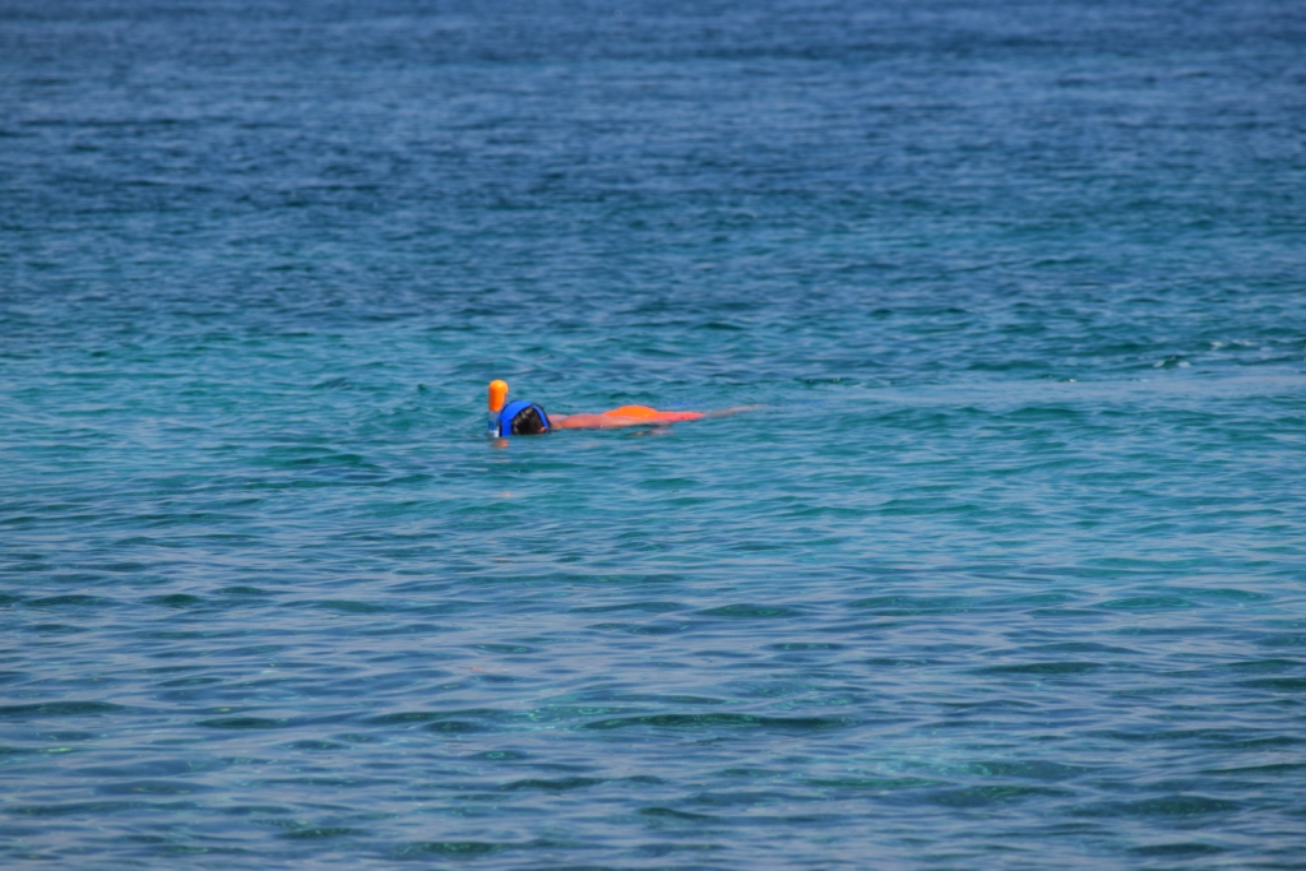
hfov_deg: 6.9
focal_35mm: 300
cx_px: 653
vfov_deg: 4.6
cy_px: 436
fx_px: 10884
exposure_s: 1/1000
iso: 200
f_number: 8
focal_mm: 200
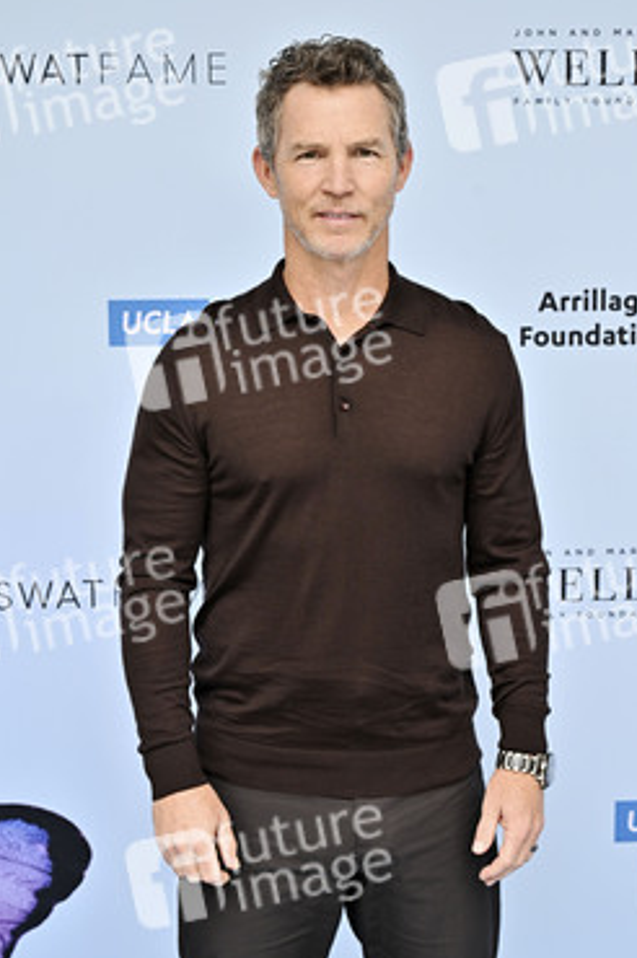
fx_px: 1781
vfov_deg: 30.1
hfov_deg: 20.3
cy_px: 479
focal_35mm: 67
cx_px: 334
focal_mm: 62
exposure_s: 1/320
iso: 640
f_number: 6.3
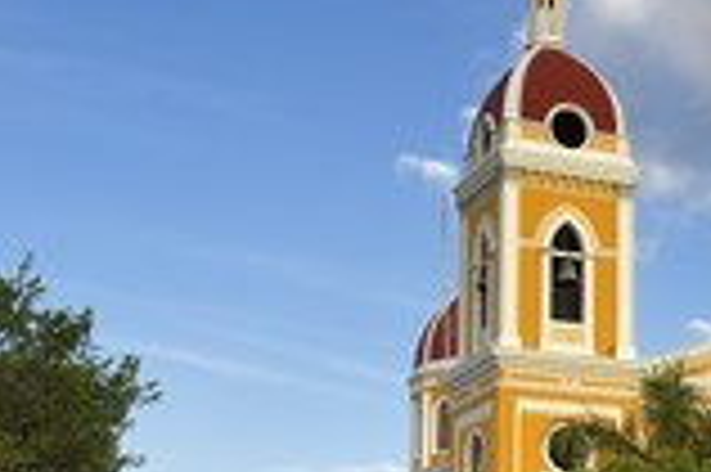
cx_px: 652
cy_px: 503
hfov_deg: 23.3
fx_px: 1677
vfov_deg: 15.7
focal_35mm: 85
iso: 200
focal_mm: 32
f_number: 10
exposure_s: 1/250
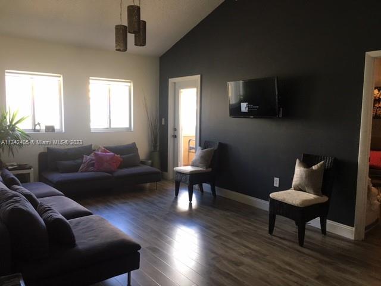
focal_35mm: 29
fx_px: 319
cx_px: 190
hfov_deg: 61.7
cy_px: 143
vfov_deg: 48.2
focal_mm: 4.15
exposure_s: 1/30
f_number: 2.2
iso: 40
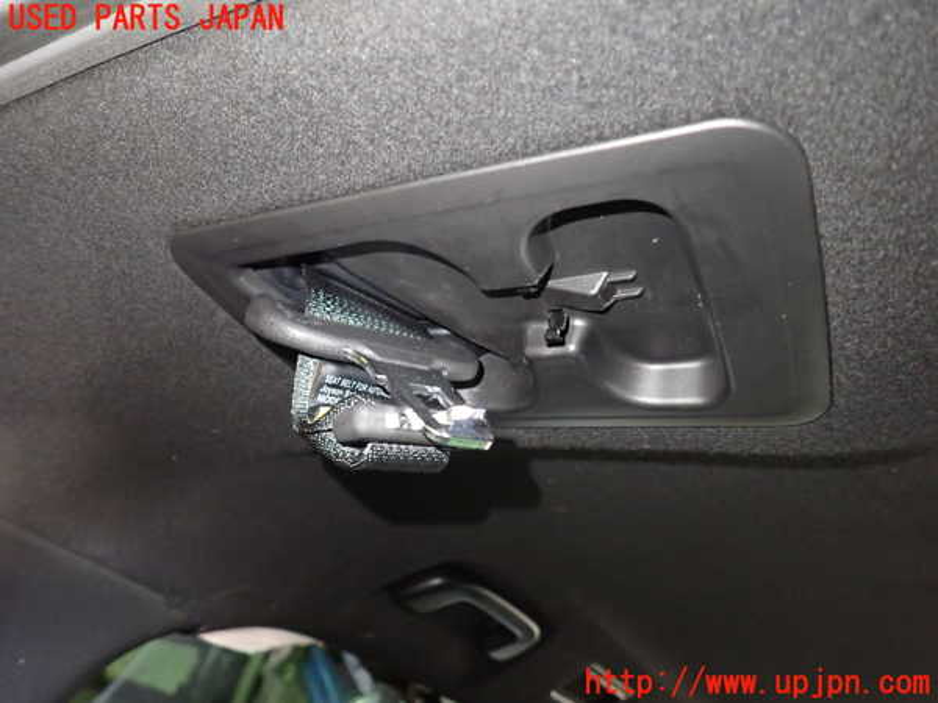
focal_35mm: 25
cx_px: 469
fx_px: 677
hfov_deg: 69.4
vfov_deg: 54.9
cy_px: 352
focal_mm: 4.5
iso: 800
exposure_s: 1/15
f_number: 2
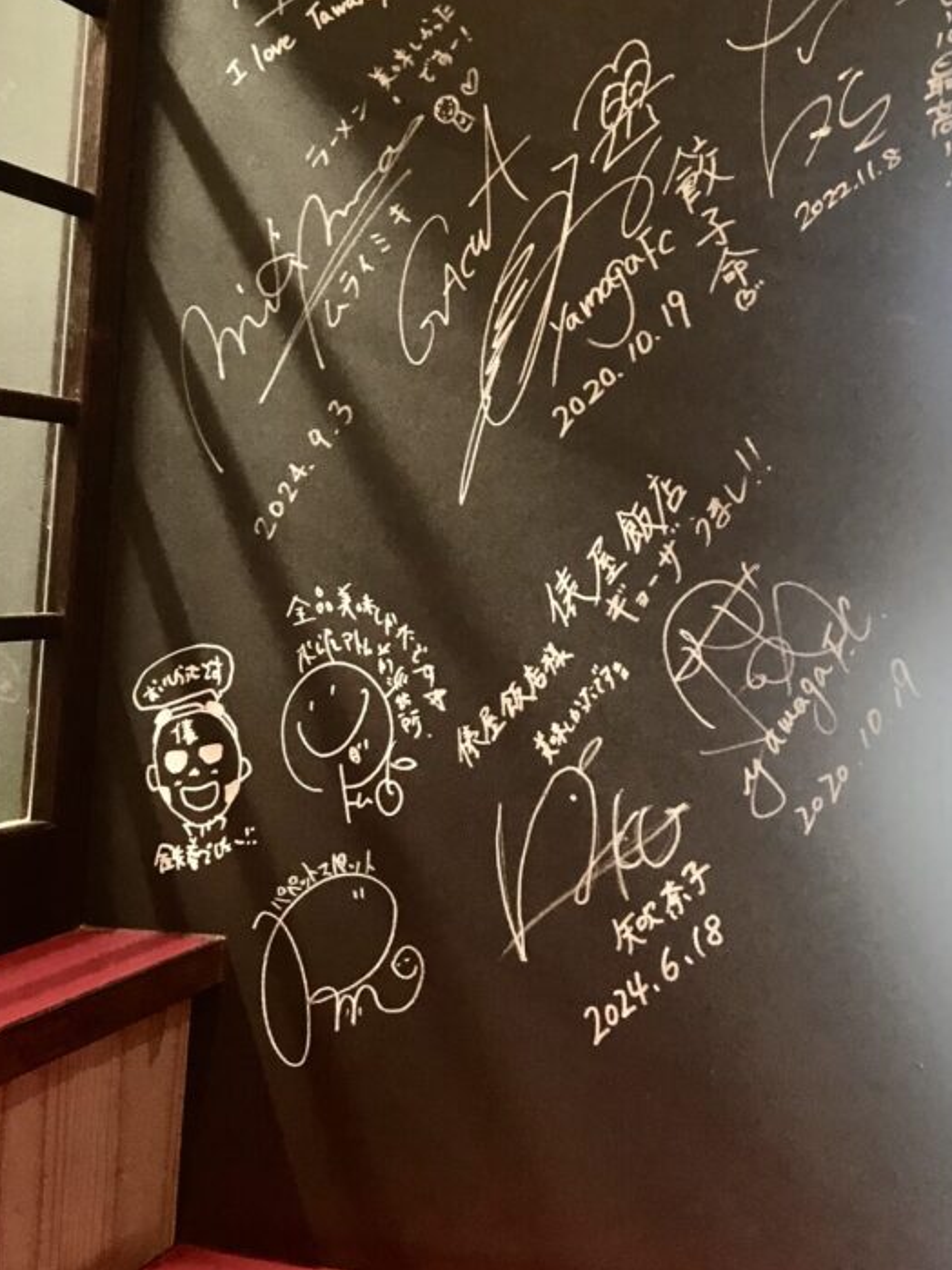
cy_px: 372
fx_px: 1504
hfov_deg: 34.6
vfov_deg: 44.7
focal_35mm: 41
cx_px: 676
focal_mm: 3.99
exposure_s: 1/30
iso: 32
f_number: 1.8
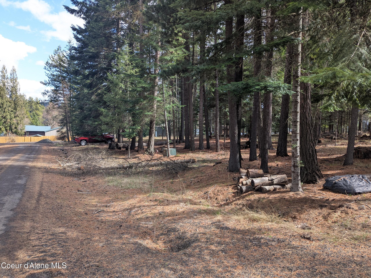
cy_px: 139
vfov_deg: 56.8
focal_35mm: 24
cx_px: 186
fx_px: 257
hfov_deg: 71.6
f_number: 1.85
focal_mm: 6.81
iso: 36
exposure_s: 1/486
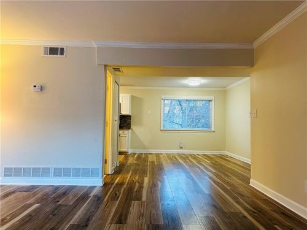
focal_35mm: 24
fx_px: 213
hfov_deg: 71.6
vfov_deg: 56.8
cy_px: 115
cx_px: 154
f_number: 1.78
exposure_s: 1/60
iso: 160
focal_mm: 6.86
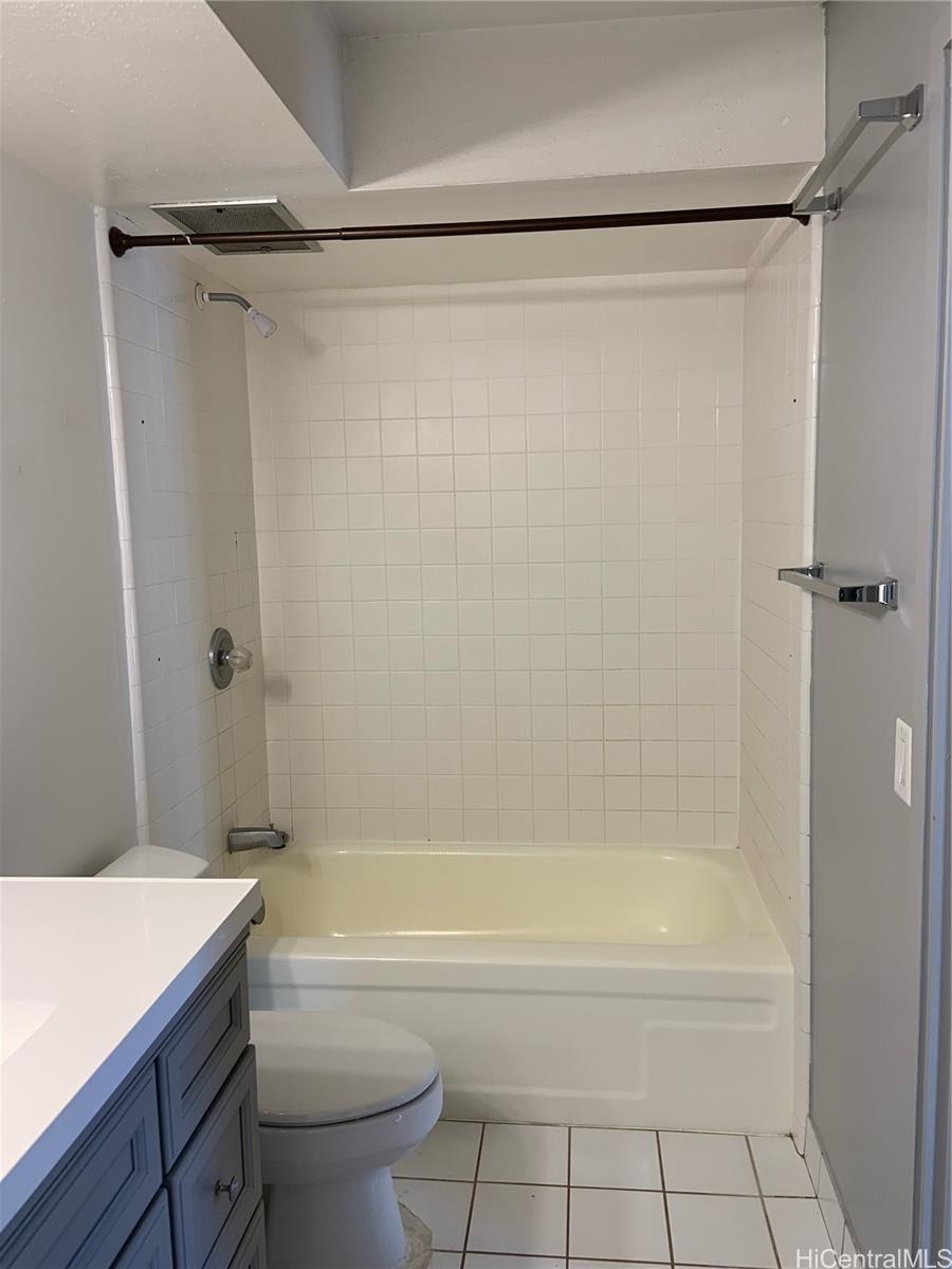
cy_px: 634
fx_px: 953
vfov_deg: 67.3
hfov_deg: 53.1
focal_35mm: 26
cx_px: 476
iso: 64
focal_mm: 4.25
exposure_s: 1/60
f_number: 1.8
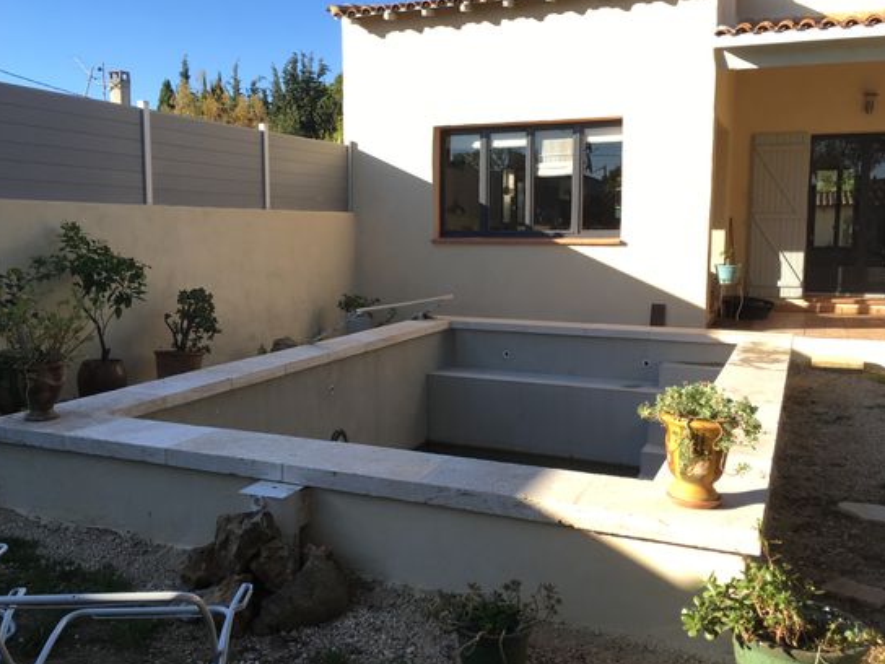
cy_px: 311
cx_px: 418
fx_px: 818
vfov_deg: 44.1
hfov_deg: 56.8
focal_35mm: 32
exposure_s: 1/509
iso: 25
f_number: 2.2
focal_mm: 4.15
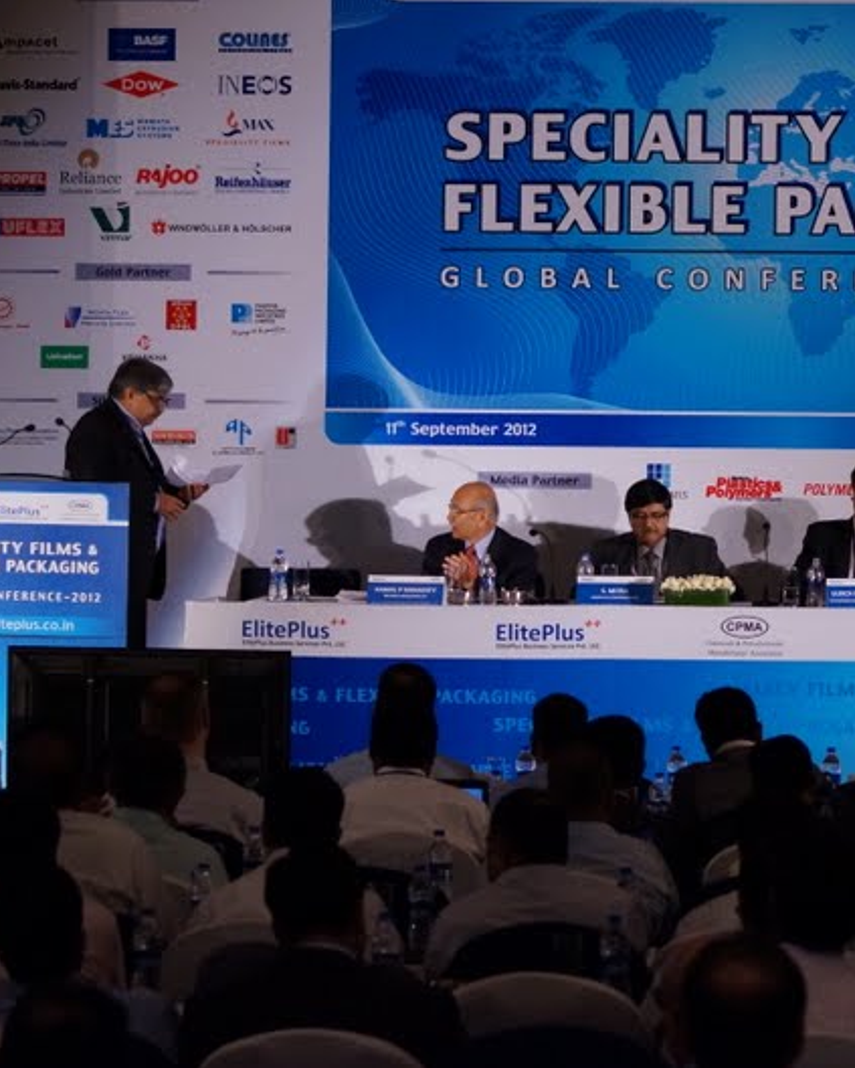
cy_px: 533
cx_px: 663
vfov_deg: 12.1
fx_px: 5047
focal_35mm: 160
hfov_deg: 9.7
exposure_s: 1/125
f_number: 4.5
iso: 2000
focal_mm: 75
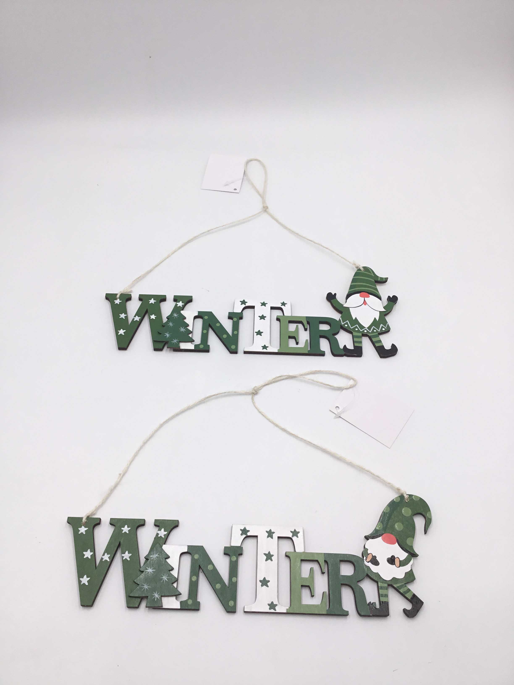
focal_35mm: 31
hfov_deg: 45.4
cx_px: 257
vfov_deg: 58.4
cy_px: 342
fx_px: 614
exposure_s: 1/304
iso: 25
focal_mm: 3.3
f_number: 2.4
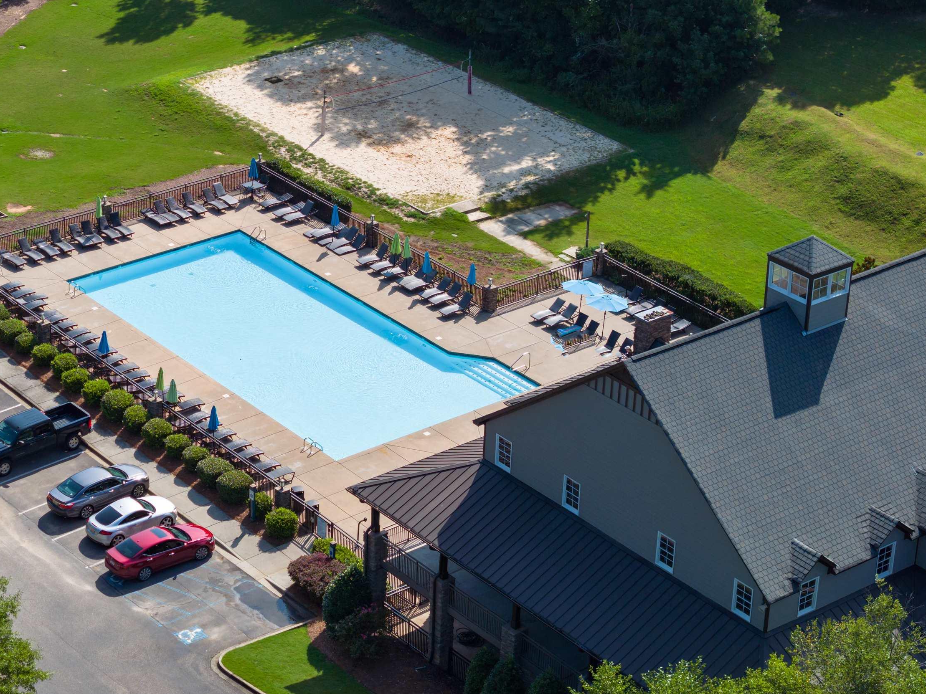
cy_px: 259
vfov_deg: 15.2
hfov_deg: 20.2
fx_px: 2594
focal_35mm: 97
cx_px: 317
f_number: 2.8
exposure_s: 1/800
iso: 100
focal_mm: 19.35
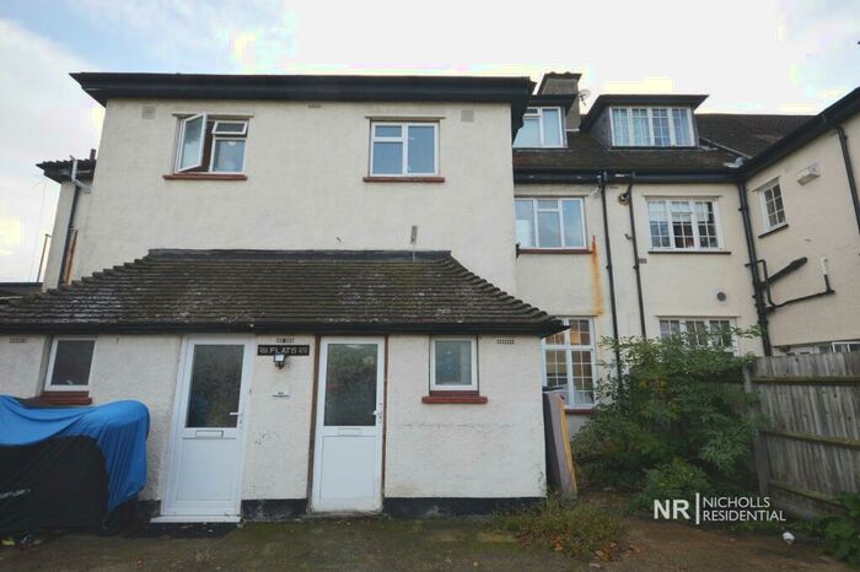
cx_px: 430
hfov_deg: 92.5
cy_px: 286
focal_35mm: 17
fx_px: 412
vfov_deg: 69.6
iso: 100
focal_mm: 11.5
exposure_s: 1/125
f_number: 5.6
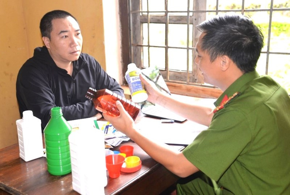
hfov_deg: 46.3
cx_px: 145
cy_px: 98
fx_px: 339
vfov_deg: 32.1
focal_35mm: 42
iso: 280
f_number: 4.2
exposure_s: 1/125
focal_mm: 42
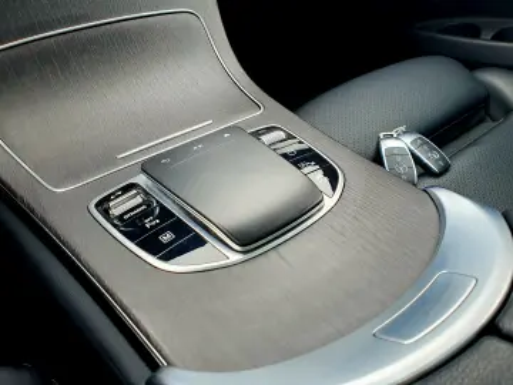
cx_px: 256
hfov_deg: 67.3
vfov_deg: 53.1
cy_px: 192
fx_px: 385
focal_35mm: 26
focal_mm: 4.32
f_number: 2.4
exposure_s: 1/100
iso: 64
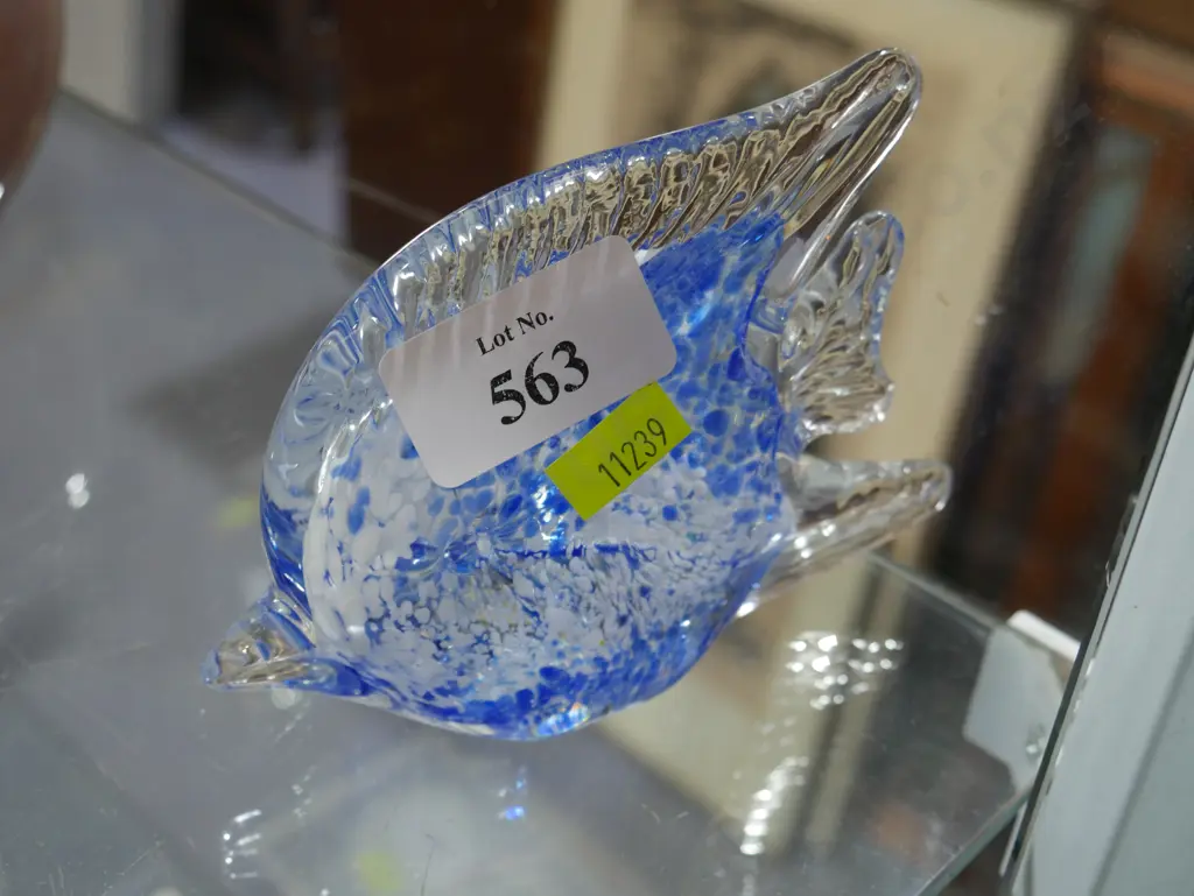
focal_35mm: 46
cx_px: 597
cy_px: 448
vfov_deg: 31.5
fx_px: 1587
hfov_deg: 41.2
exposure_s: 1/60
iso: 400
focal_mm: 23
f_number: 5.1
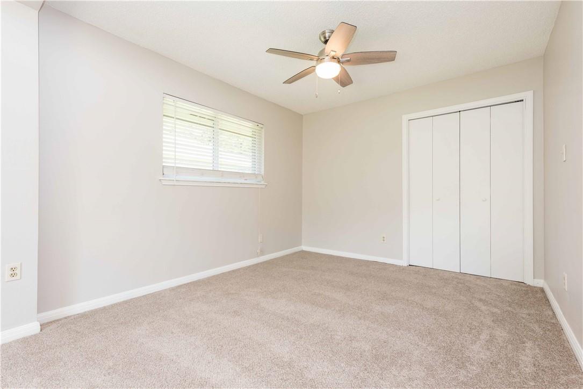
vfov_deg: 73.8
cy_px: 194
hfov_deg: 96.7
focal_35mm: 16
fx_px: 259
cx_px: 292
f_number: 7.1
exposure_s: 1/40
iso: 640
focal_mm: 16
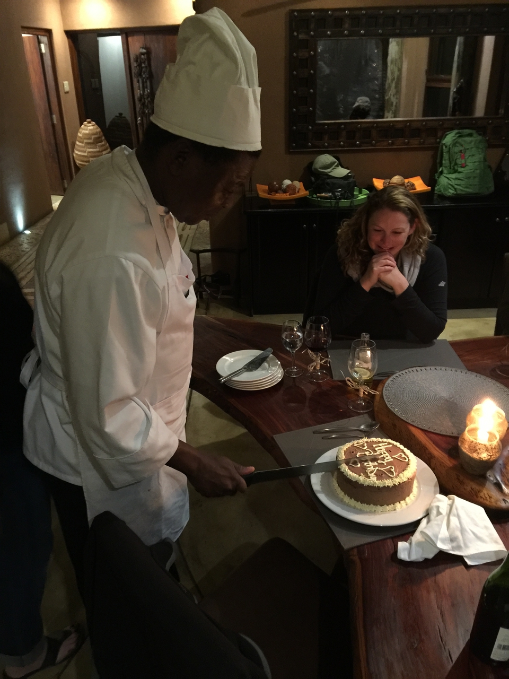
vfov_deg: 61.7
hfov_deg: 48.2
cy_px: 340
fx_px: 569
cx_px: 254
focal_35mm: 29
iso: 125
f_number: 2.2
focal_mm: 4.15
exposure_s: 1/4
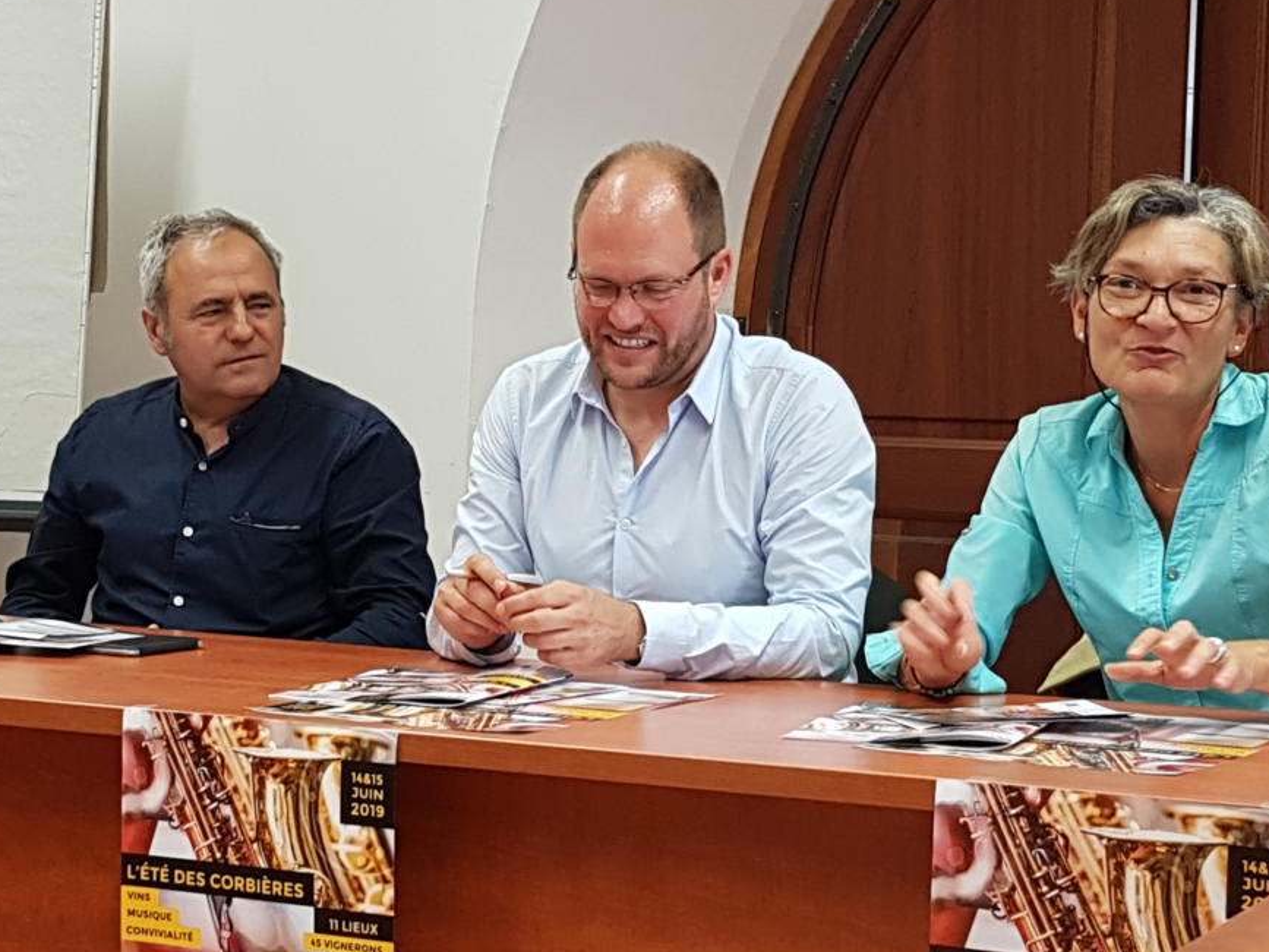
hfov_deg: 51.4
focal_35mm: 36
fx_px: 1320
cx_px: 624
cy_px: 639
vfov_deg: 39.2
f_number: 1.7
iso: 125
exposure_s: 1/50
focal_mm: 4.2
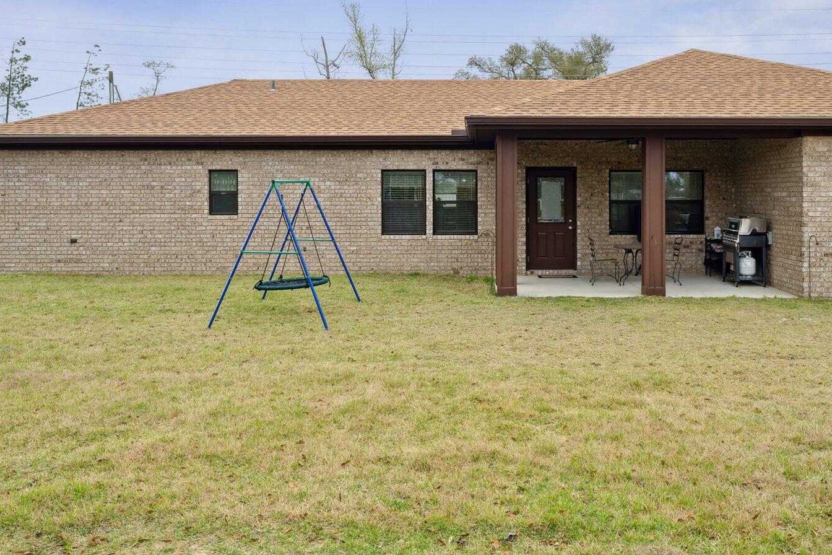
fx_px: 739
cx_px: 492
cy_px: 205
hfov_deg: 58.3
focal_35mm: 32
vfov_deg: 40.8
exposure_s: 1/200
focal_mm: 21
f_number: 9
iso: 500
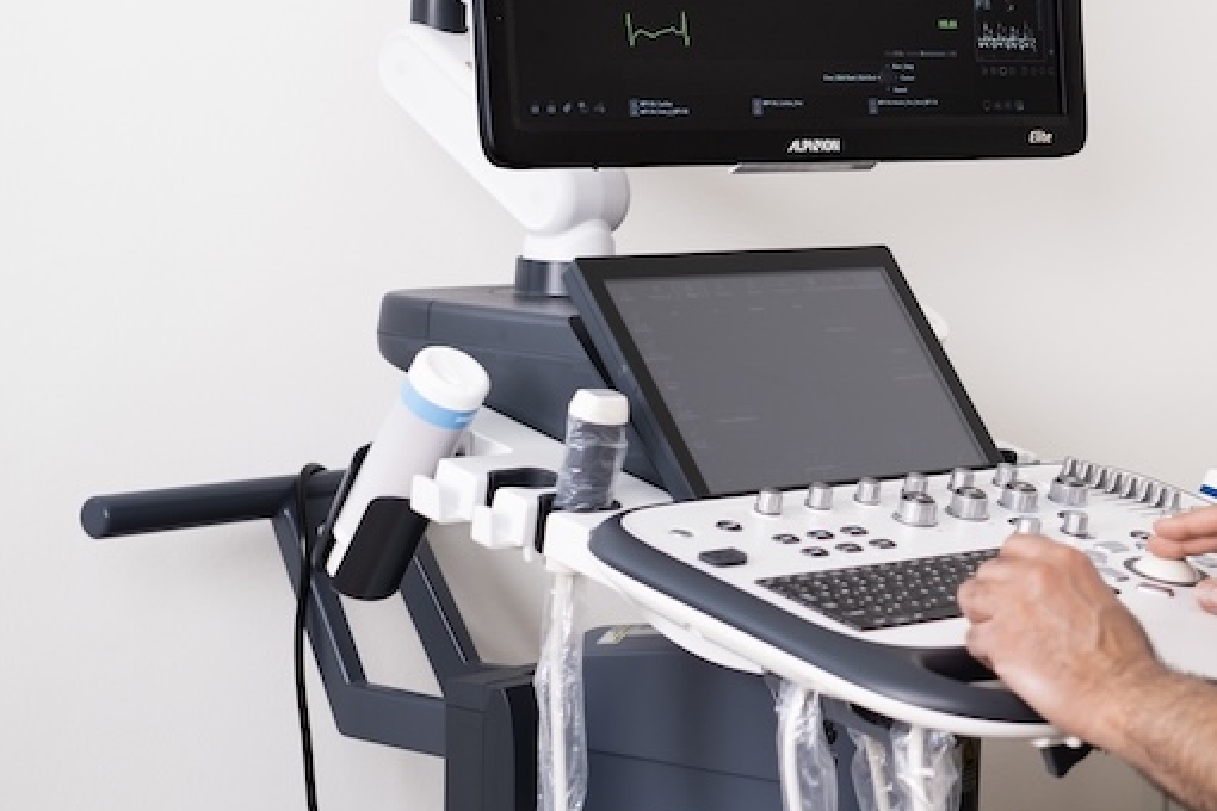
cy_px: 283
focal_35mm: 104
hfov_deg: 19.2
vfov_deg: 13.1
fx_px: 3516
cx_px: 1174
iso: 160
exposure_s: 1/125
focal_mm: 35
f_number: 2.2
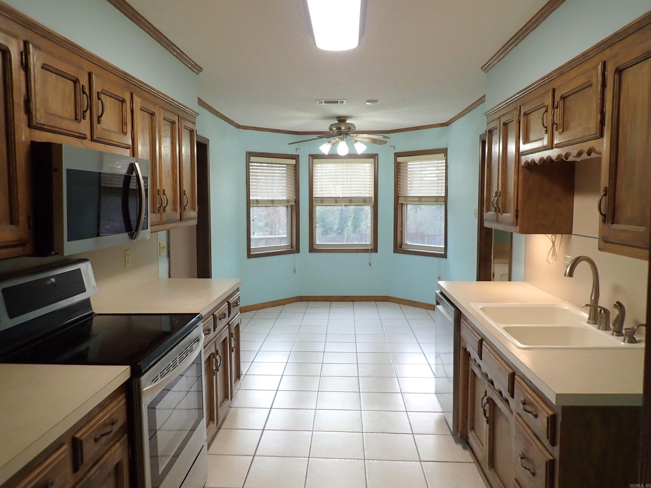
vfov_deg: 54.9
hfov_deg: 69.4
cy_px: 244
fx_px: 470
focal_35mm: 25
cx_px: 326
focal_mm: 4.5
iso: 200
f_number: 2
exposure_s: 1/125
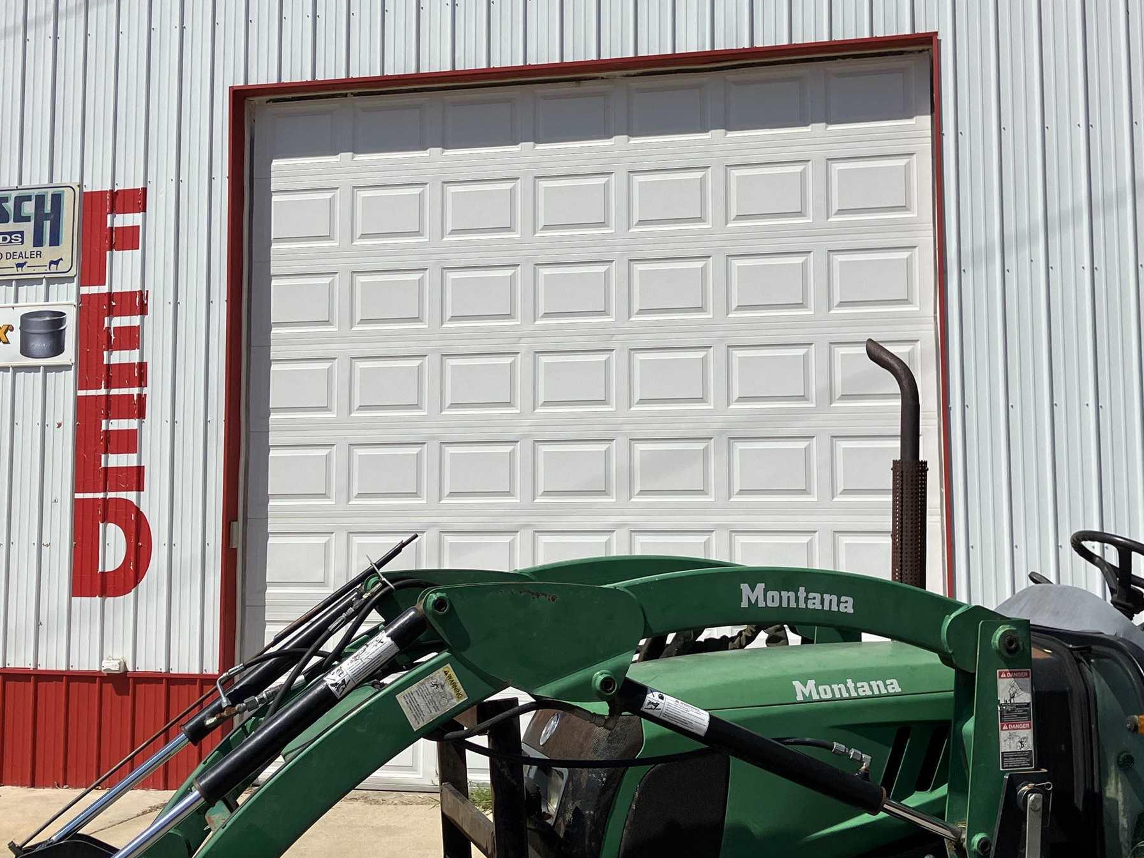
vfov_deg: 30.2
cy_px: 339
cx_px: 643
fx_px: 1586
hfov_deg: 39.6
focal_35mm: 48
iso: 32
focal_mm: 3.99
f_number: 1.8
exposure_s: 1/4878
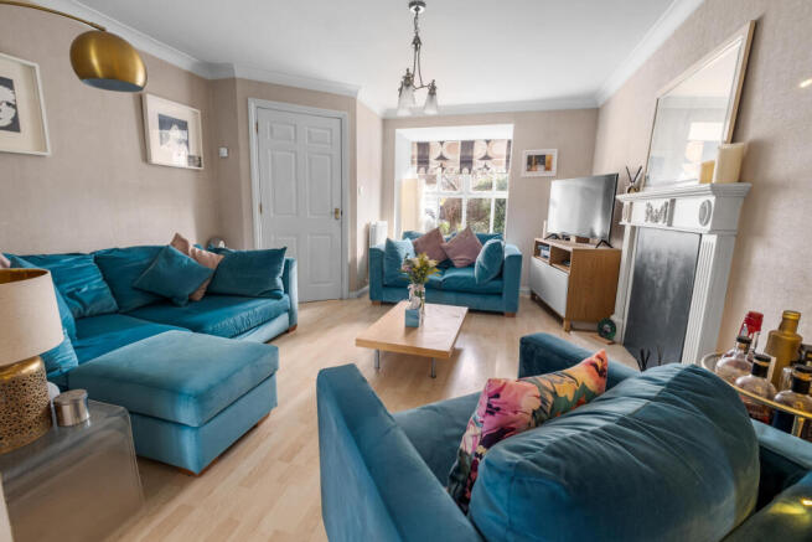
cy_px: 271
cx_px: 406
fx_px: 338
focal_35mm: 15
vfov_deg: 77.4
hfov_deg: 100.4
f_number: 7.1
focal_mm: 10
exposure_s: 6
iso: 160
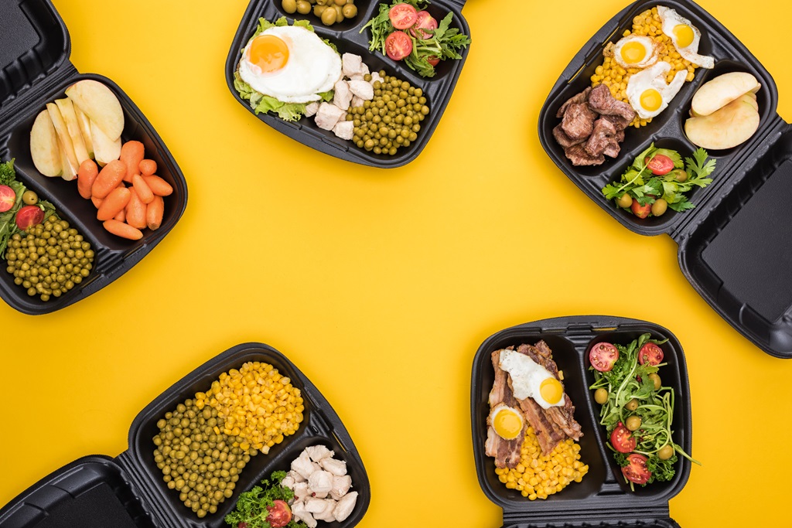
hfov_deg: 54.4
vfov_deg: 37.9
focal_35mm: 35
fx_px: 770
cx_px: 396
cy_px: 264
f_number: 9
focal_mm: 35
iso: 200
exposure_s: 1/160
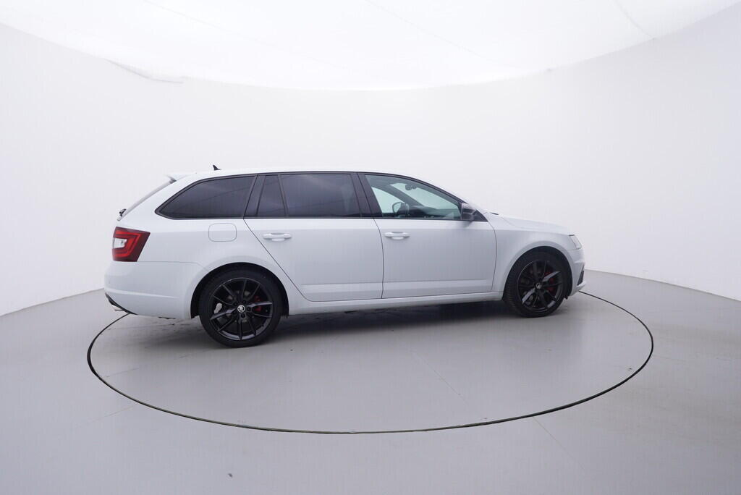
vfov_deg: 56.2
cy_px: 248
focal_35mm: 22
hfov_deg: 77.3
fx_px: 463
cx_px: 370
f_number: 5
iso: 200
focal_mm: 15
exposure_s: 1/80
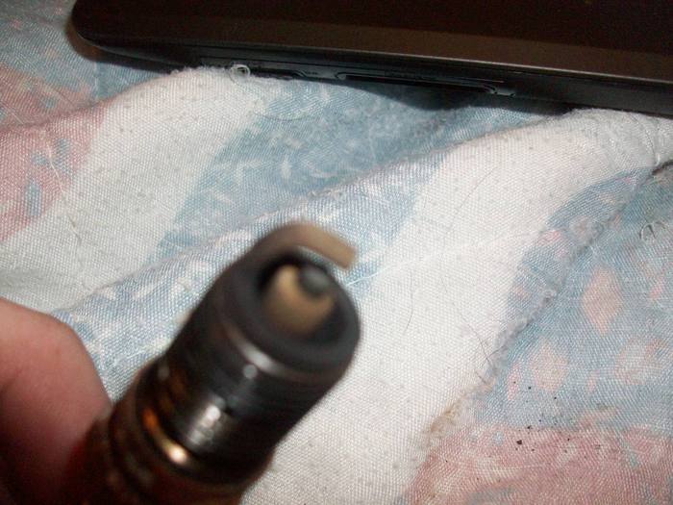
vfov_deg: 41.8
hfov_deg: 54.0
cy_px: 252
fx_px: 661
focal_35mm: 34
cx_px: 336
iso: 160
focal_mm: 5.7
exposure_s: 1/42.4
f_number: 2.8
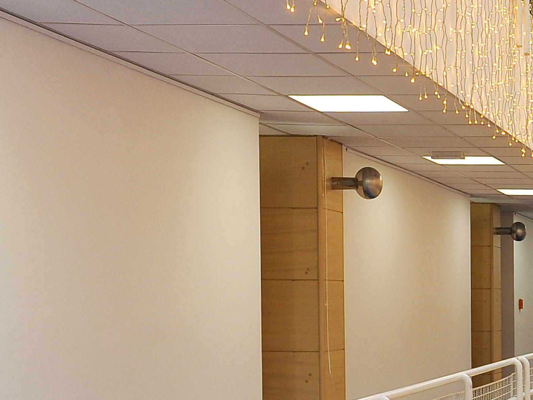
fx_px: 1171
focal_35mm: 76
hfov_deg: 22.1
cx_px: 751
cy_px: 378
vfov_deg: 19.0
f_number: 6.3
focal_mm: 24
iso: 640
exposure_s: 1/160
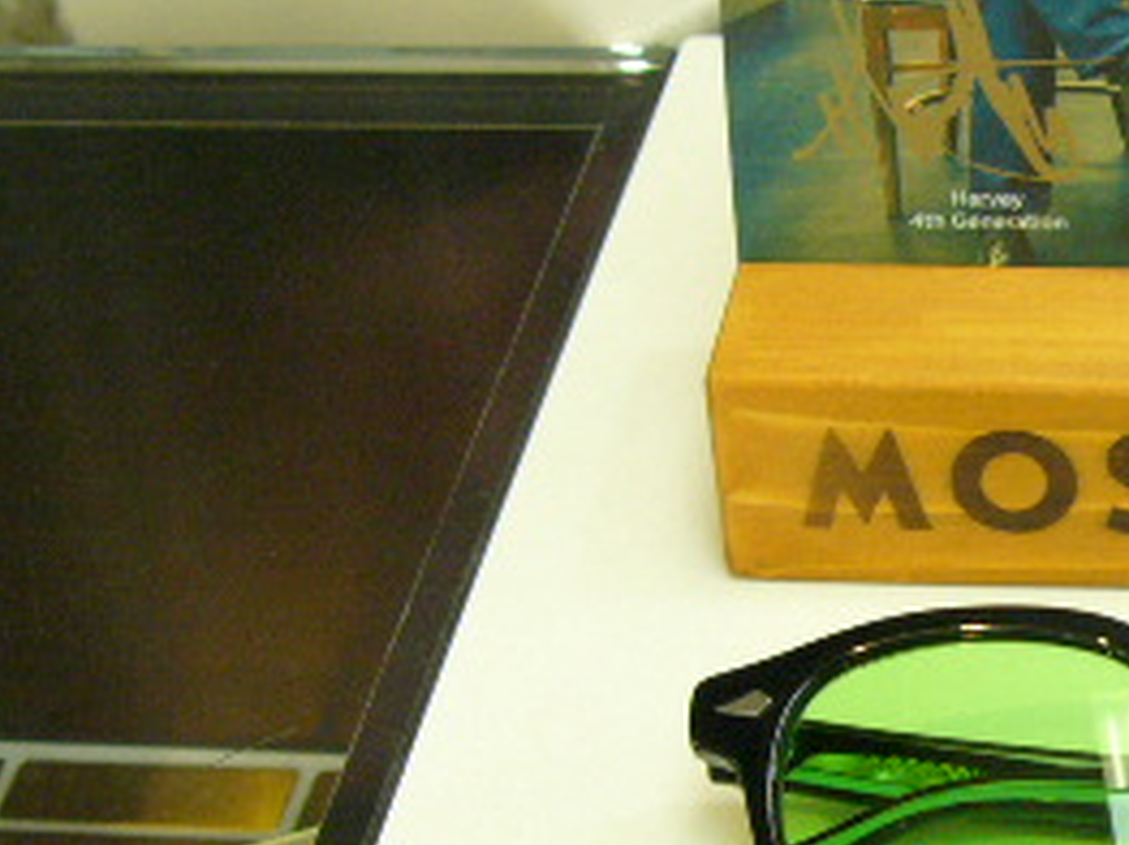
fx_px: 2867
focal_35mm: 88
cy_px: 569
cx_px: 1172
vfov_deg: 16.7
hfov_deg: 21.4
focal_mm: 6
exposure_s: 1/50
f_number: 2.8
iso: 200
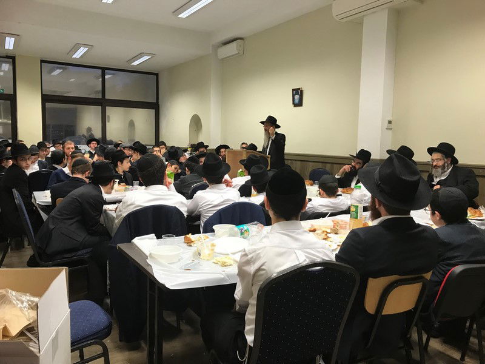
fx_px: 392
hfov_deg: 63.4
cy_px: 182
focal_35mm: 28
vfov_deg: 49.7
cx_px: 242
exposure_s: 1/33
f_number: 1.8
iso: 40
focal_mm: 3.99
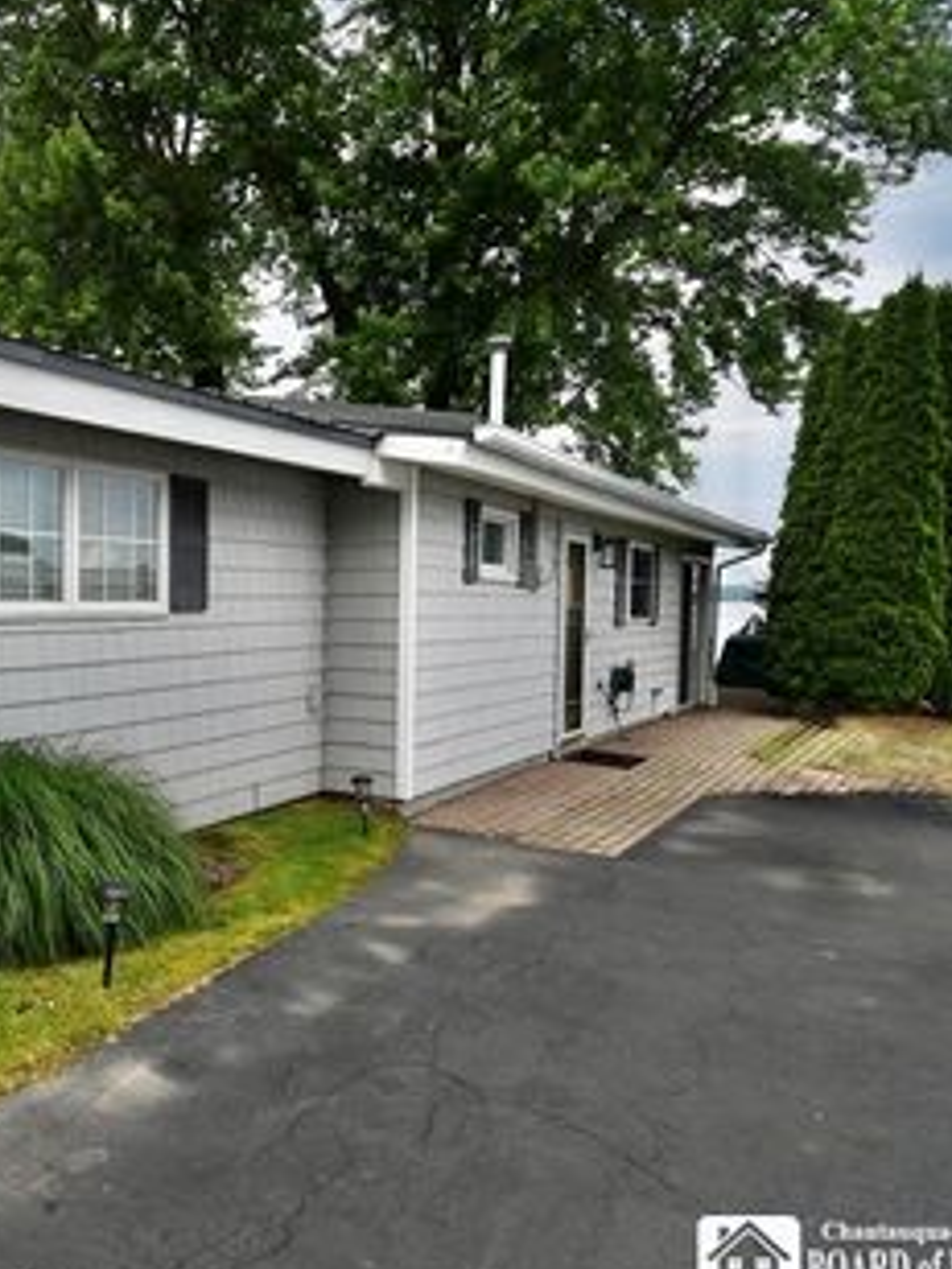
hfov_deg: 47.5
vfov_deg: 67.7
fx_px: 945
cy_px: 630
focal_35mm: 26
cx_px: 78
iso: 100
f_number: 8
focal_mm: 11
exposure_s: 1/250
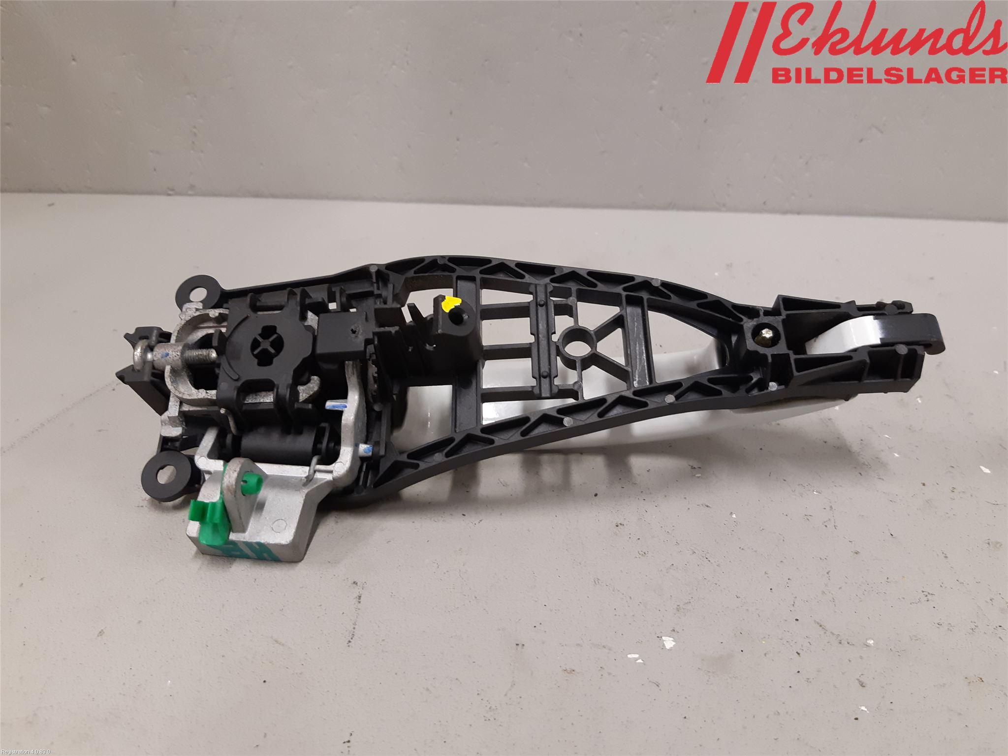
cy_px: 378
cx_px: 504
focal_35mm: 26
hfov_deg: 67.3
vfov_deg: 53.1
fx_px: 757
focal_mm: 3.93
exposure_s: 1/50
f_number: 1.7
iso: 160
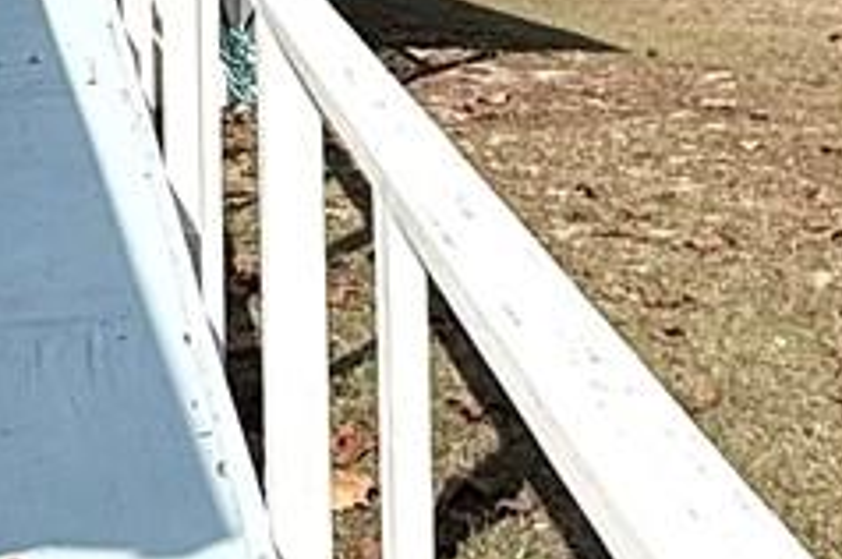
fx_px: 2289
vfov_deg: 13.4
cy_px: -170
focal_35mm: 98
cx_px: 212
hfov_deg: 20.7
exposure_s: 1/3289
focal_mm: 2.22
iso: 50
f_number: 2.2
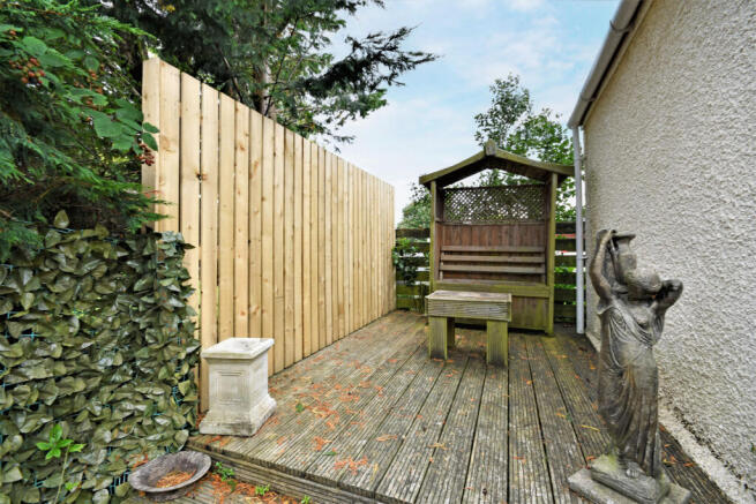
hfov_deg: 100.4
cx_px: 378
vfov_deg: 77.4
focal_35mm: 15
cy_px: 252
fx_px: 315
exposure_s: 1/25
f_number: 9
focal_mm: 10
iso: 100
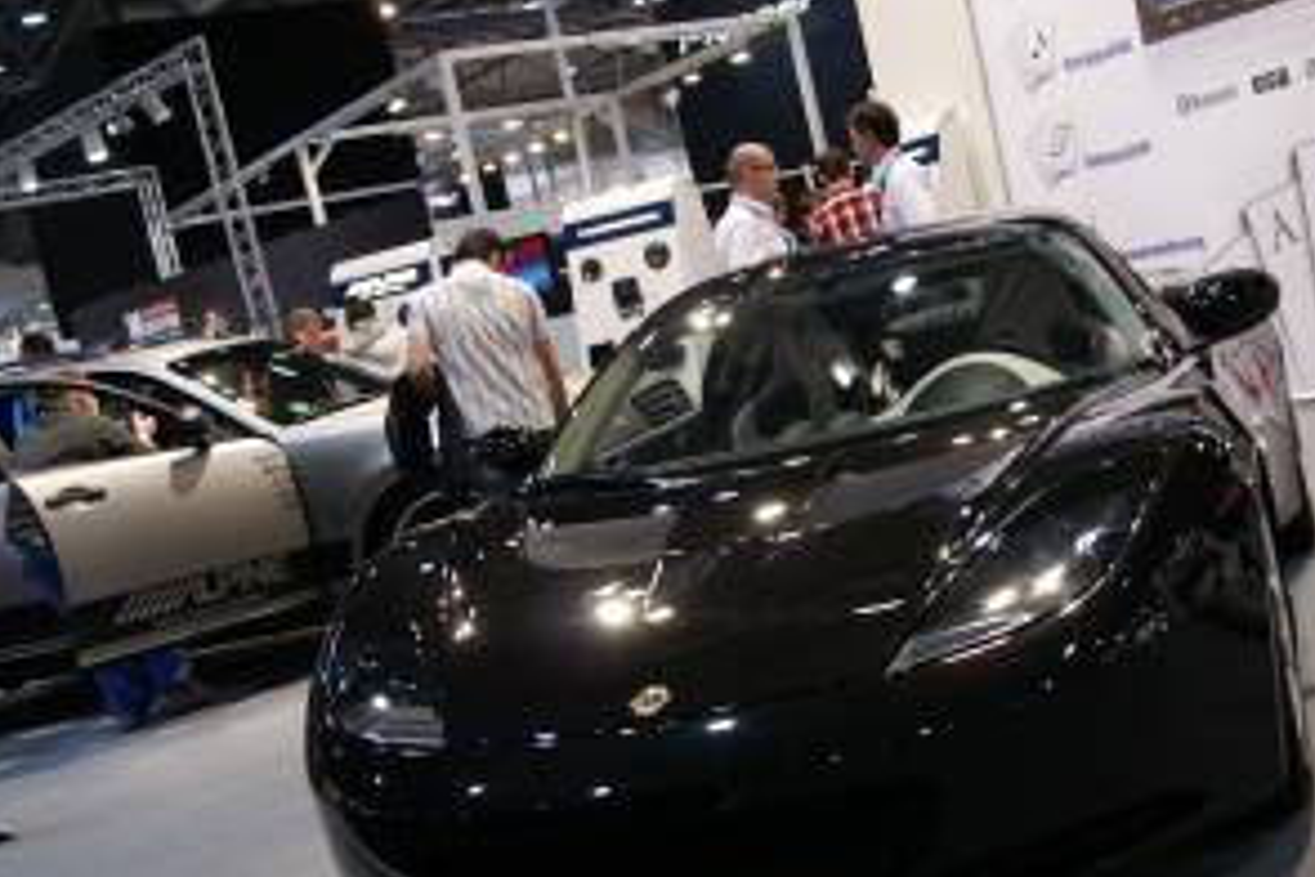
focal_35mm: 51
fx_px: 1863
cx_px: 890
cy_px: 591
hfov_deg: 38.4
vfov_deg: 26.3
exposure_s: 1/30
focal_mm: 20
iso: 200
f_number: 3.5
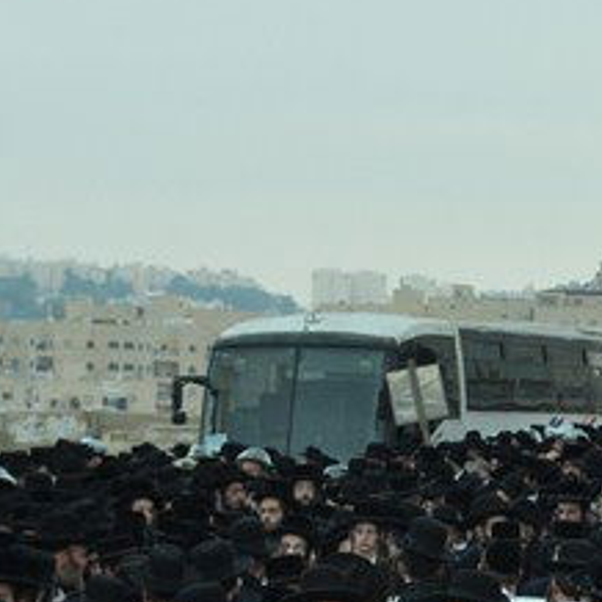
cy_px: 648
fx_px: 4407
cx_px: 1036
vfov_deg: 7.8
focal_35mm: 224
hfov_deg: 7.6
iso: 500
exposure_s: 1/400
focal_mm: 48
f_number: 5.6
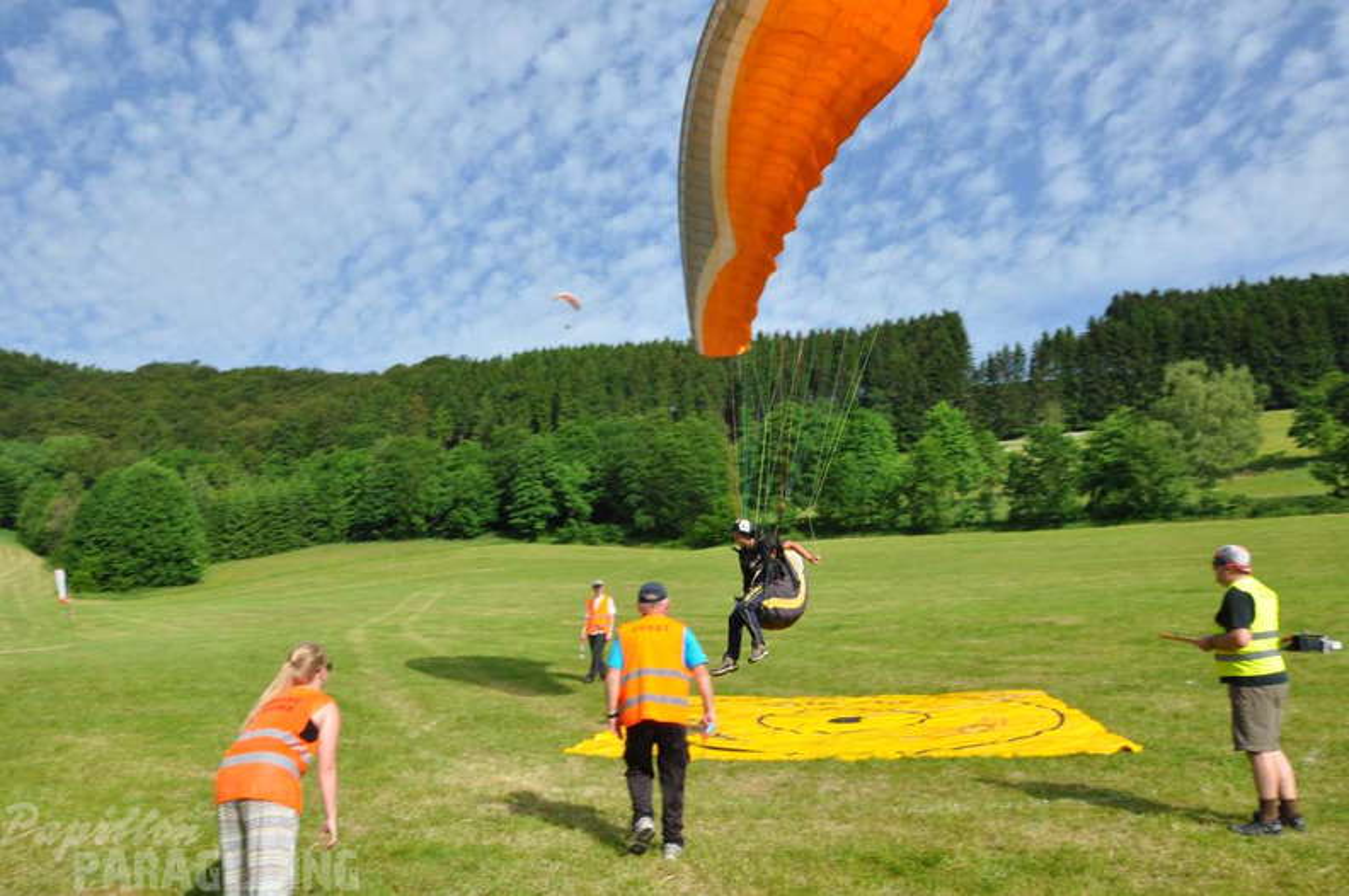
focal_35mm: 27
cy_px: 448
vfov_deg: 47.8
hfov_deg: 67.4
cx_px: 674
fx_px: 1010
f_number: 13
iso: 200
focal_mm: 18
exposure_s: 1/160
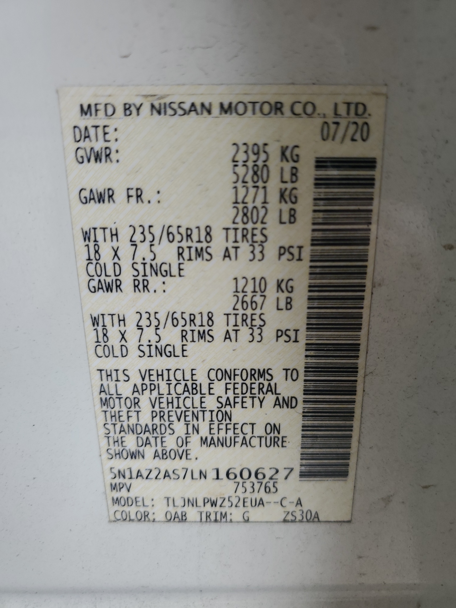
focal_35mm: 26
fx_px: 457
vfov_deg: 67.3
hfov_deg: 53.1
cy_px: 304
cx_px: 228
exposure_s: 1/154
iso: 50
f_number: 1.5
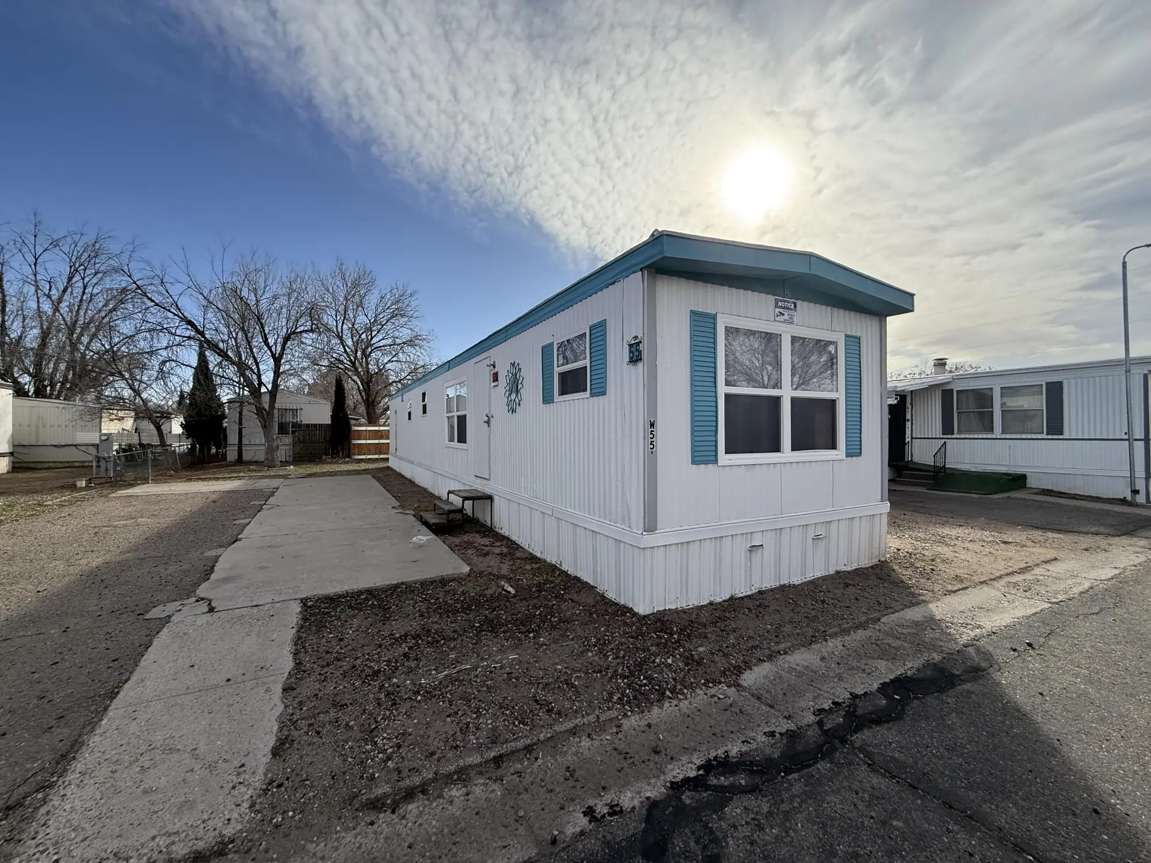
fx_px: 466
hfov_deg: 102.1
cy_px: 432
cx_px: 576
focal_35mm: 14
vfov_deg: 85.7
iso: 80
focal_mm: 2.22
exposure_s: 1/2506
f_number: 2.2
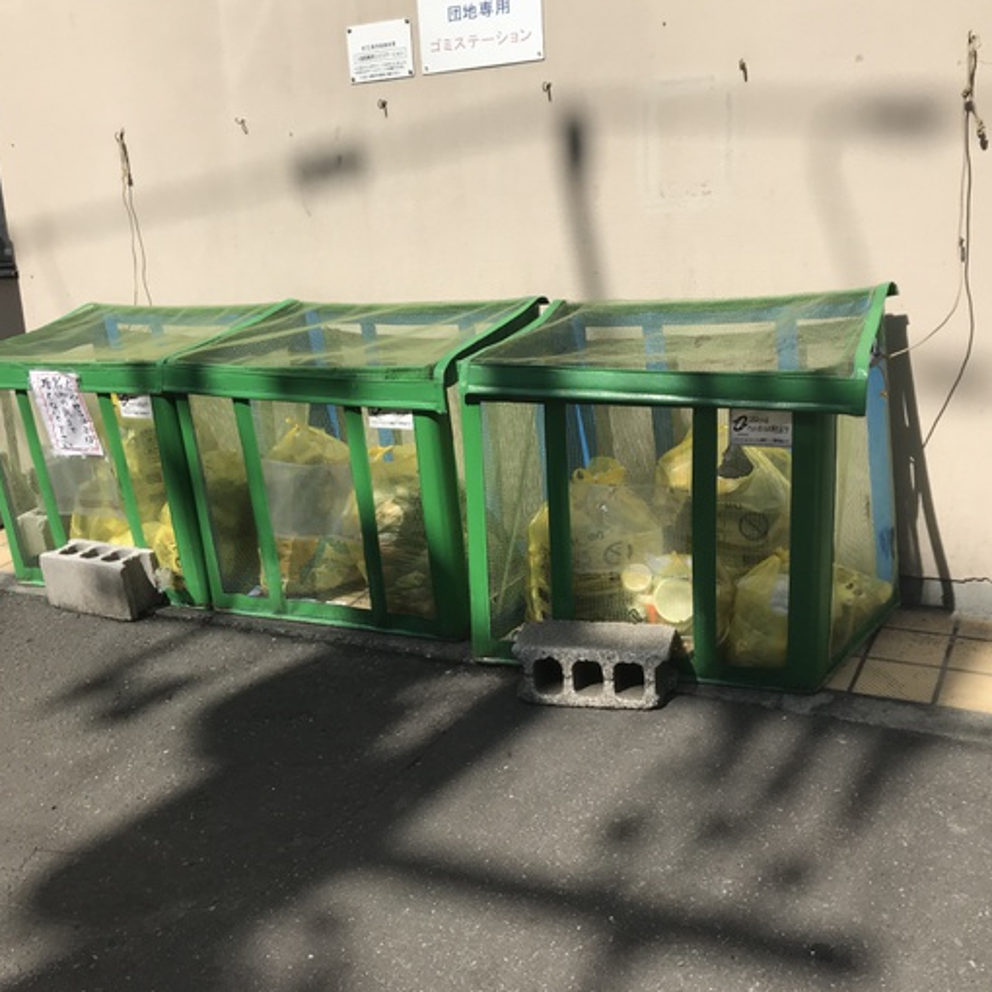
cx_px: 514
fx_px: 1102
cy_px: 491
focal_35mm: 34
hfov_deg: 48.4
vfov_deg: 48.4
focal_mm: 3.99
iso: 20
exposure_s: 1/3300
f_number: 1.8
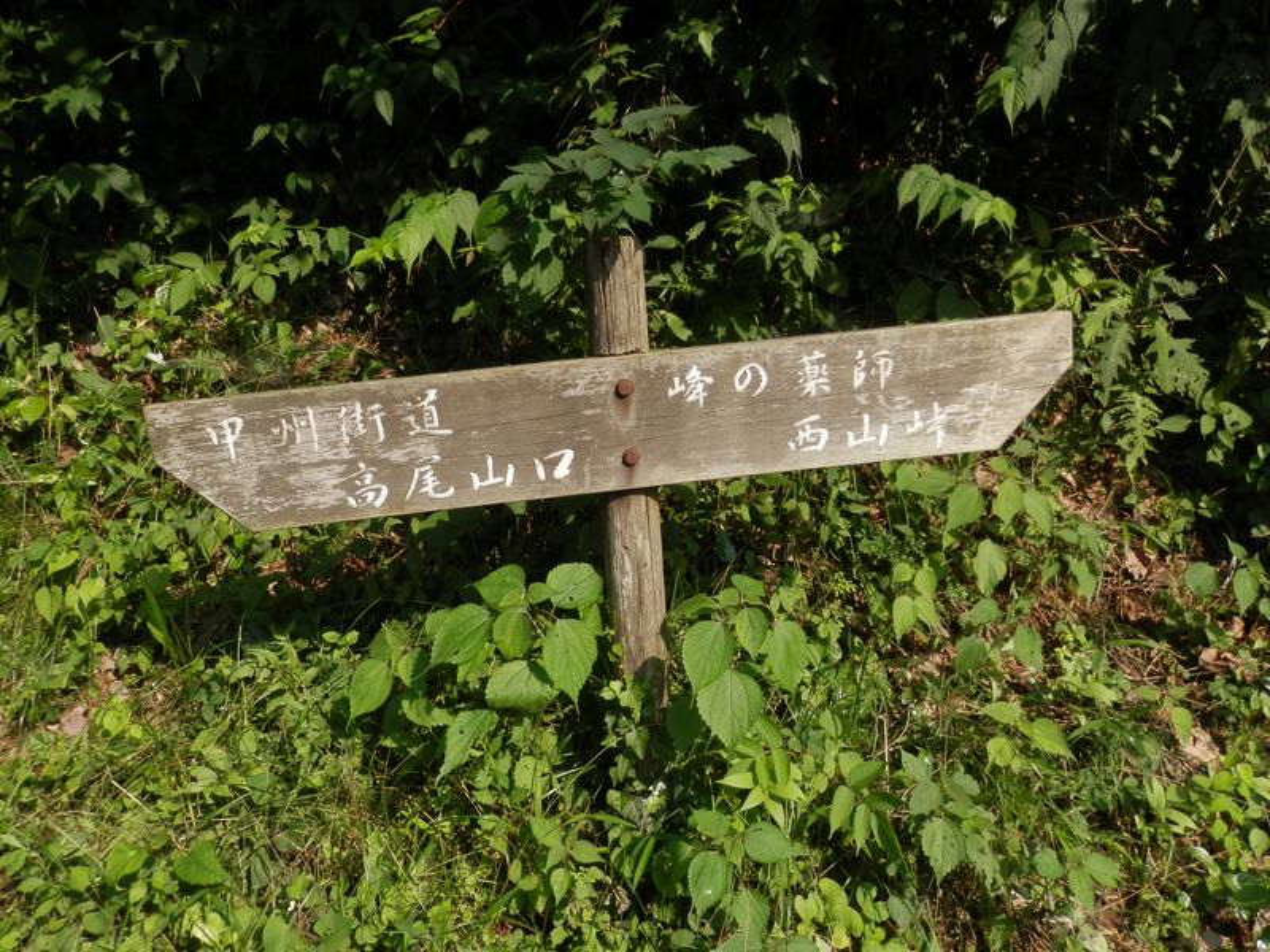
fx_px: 917
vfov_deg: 54.9
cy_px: 476
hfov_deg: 69.4
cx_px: 635
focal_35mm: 25
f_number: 3
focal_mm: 4.5
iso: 80
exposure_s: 1/640
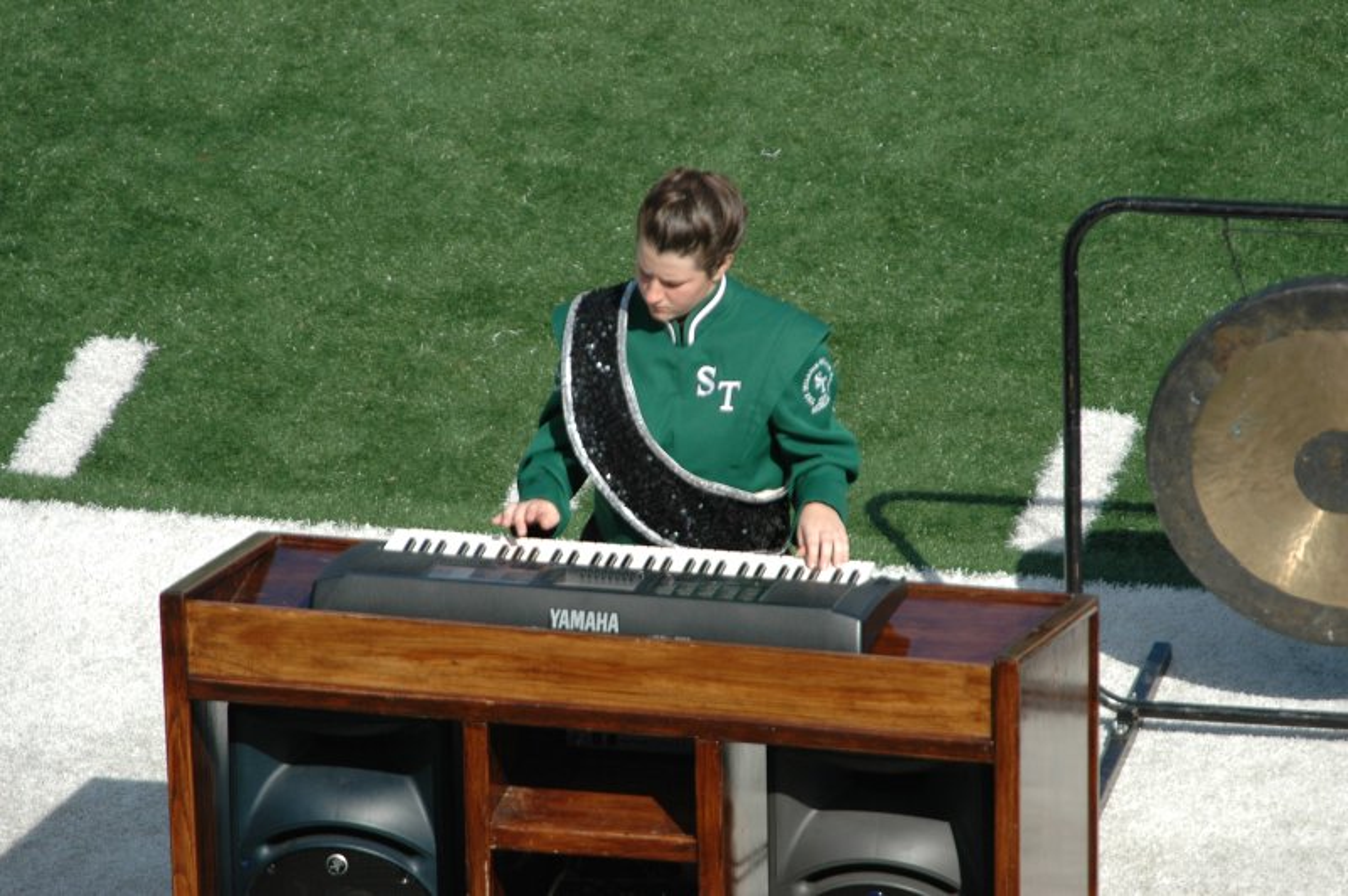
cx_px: 674
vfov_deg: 2.3
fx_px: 22448
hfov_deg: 3.4
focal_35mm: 600
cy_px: 448
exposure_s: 1/1000
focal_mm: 400
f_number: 5.6
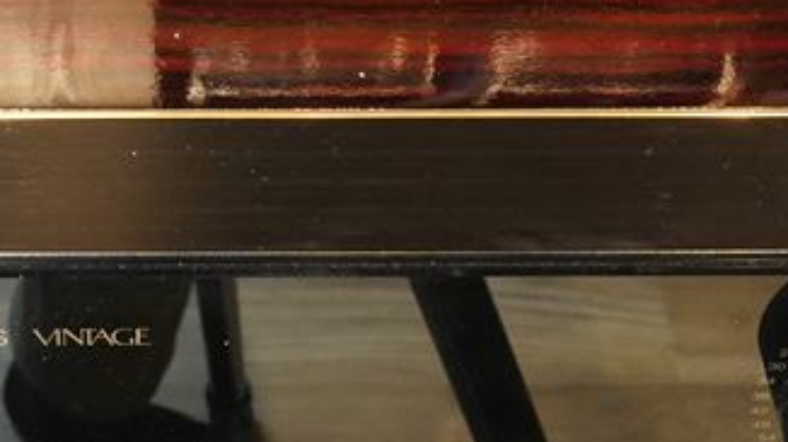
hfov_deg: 19.7
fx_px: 2256
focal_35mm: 108
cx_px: 213
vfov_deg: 11.1
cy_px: -18
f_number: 13
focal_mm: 28
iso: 4000
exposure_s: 1/3
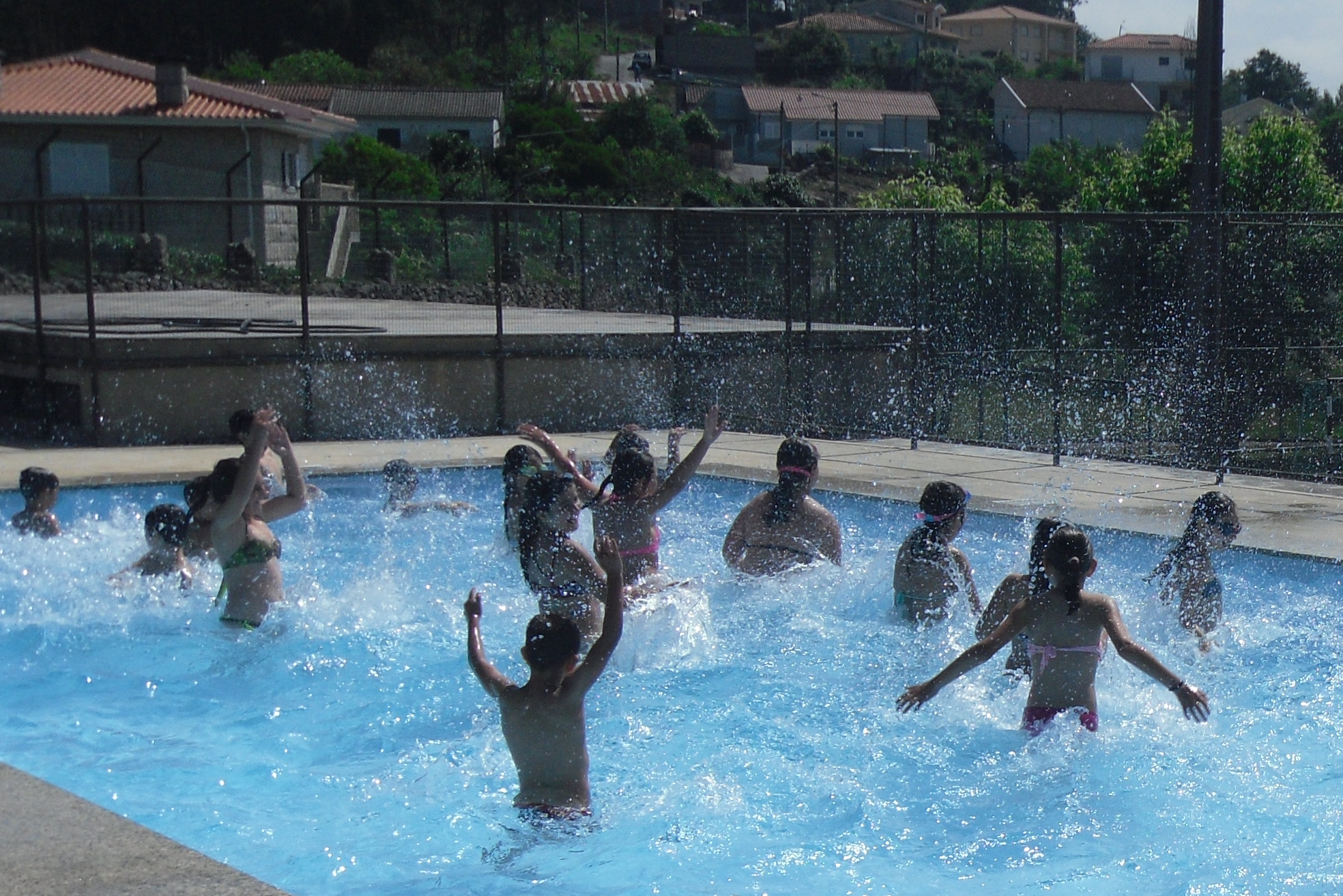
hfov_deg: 26.5
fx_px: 2760
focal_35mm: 74
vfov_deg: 18.2
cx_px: 1201
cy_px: 751
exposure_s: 1/490
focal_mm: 6.3
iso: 80
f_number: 8.2
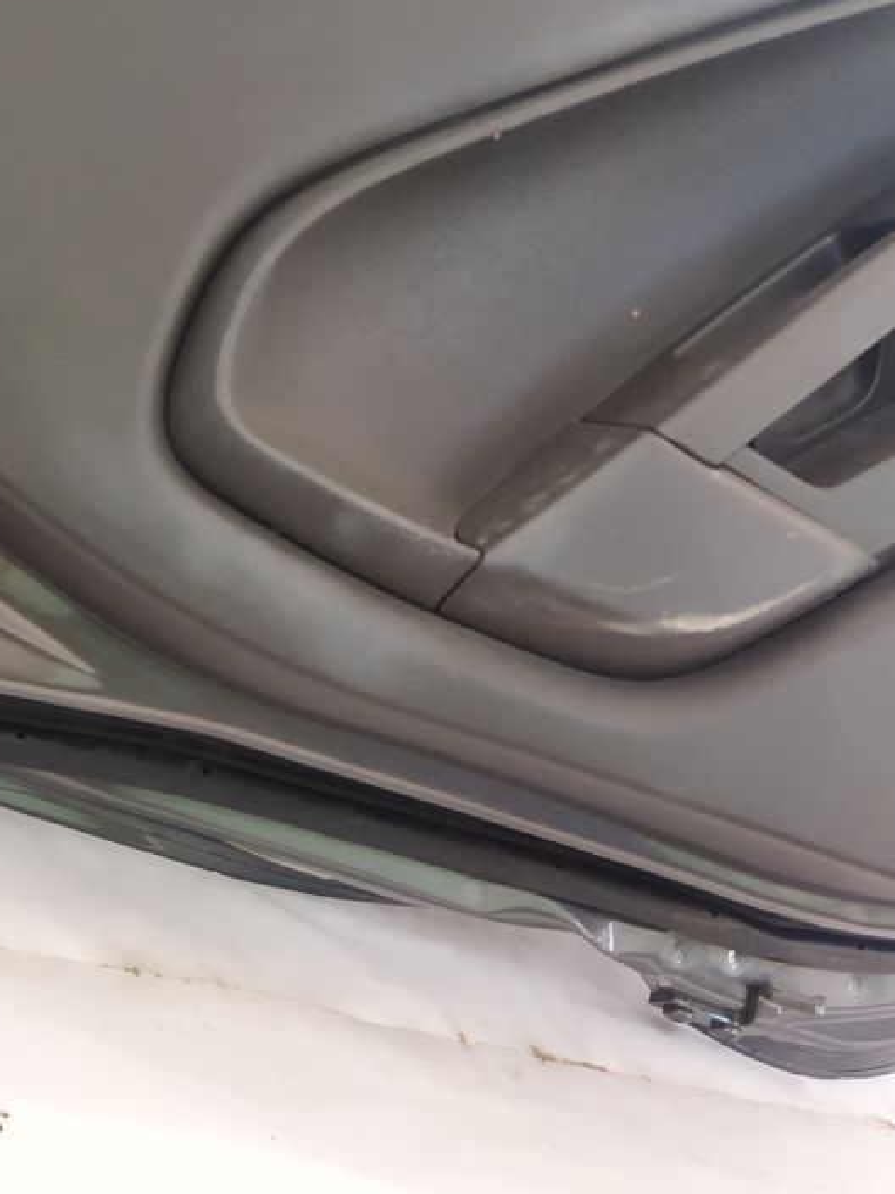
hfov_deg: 31.0
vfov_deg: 41.1
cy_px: 492
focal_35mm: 46
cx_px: 231
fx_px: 1586
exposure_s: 1/25
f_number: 1.79
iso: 400
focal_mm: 4.71
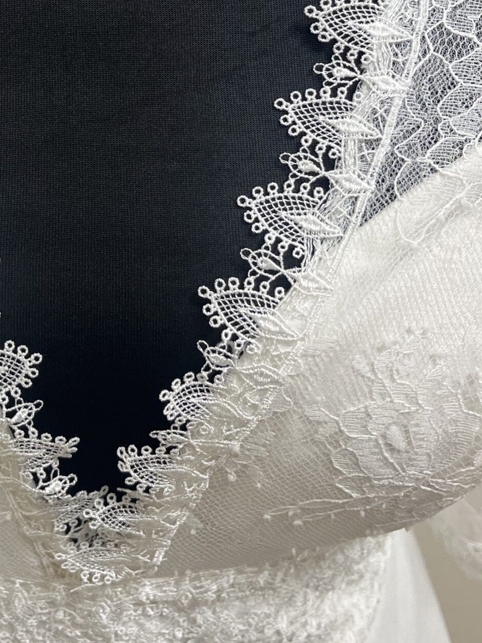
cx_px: 103
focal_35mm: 53
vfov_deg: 34.8
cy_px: 111
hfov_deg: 27.0
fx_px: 984
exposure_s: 1/100
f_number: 1.6
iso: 100
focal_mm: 5.1
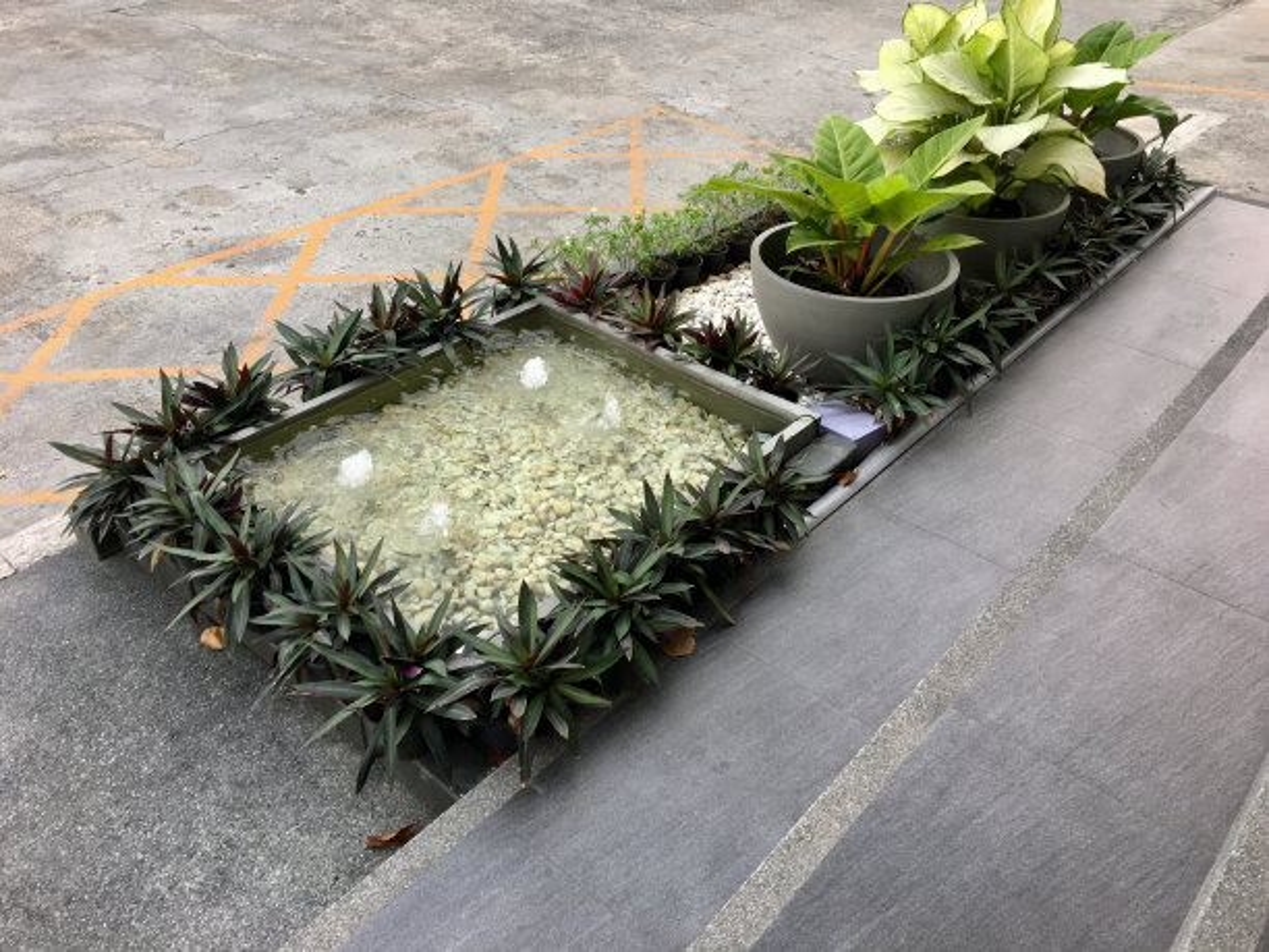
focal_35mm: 29
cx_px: 634
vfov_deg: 48.2
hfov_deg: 61.7
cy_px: 476
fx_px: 1063
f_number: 2.2
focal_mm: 4.15
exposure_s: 1/50
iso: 32
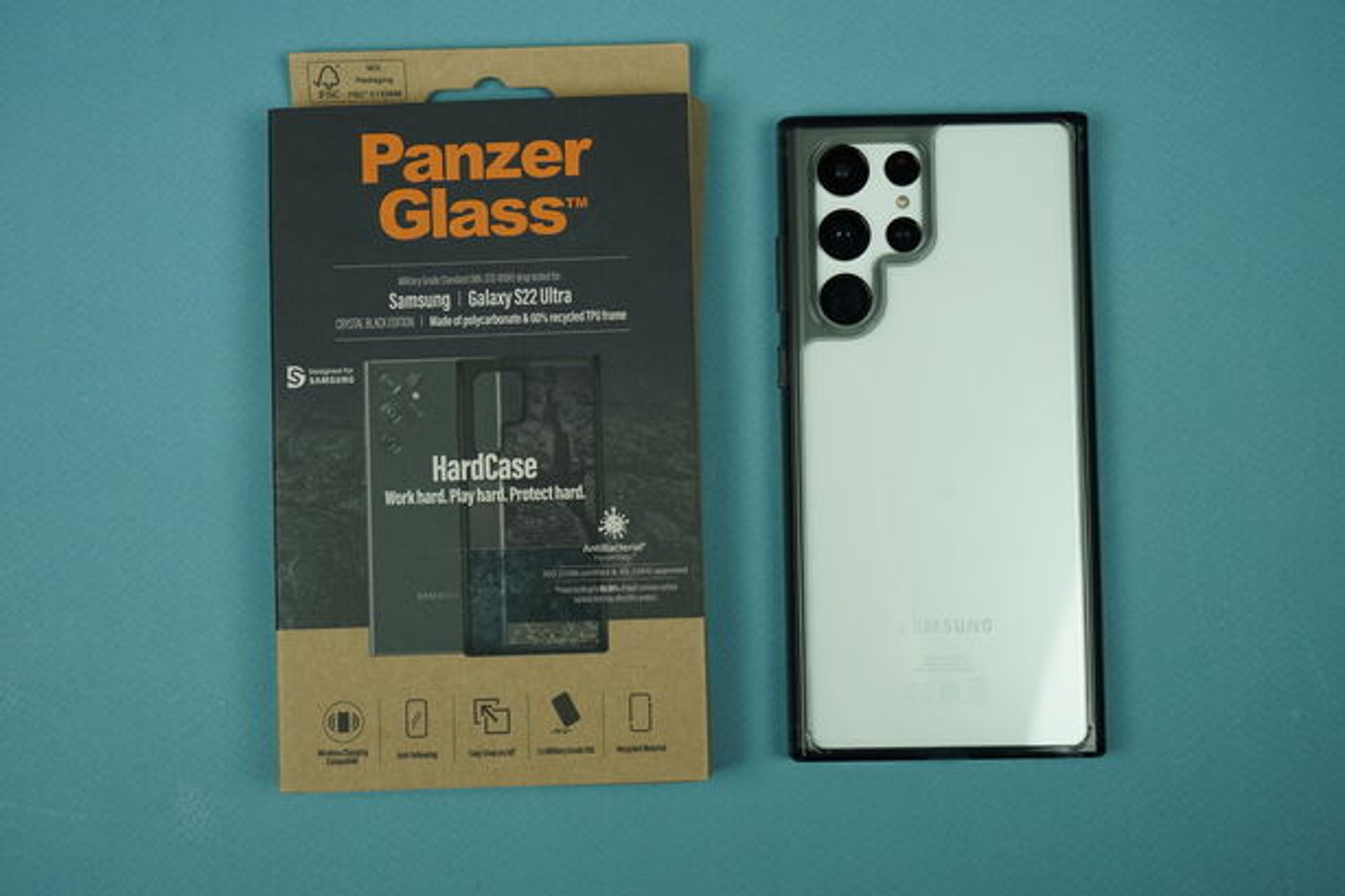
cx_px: 672
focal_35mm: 52
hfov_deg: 38.2
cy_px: 448
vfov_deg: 26.0
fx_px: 1942
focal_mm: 52
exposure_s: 1/200
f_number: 6.3
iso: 800
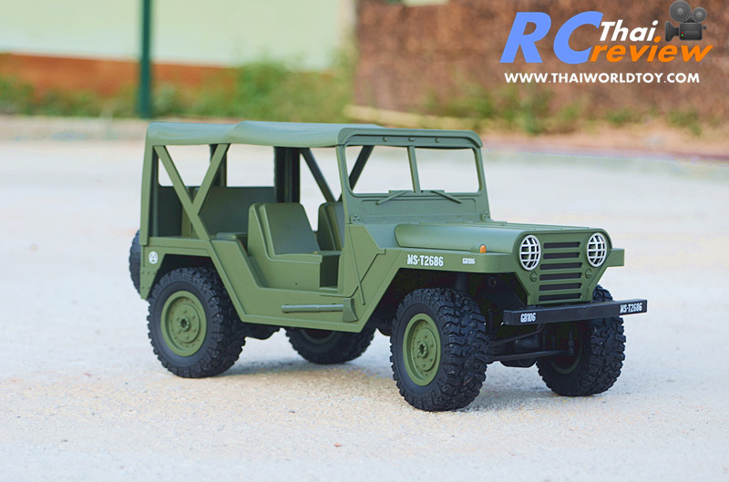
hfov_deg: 19.5
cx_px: 364
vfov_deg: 13.0
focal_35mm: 105
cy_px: 241
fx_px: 2121
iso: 100
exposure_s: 1/60
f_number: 6.3
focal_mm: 70
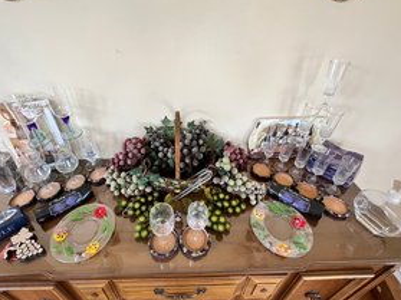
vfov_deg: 77.7
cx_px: 188
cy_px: 130
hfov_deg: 94.4
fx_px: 185
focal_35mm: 16
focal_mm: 1.57
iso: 160
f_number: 1.8
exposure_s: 1/99
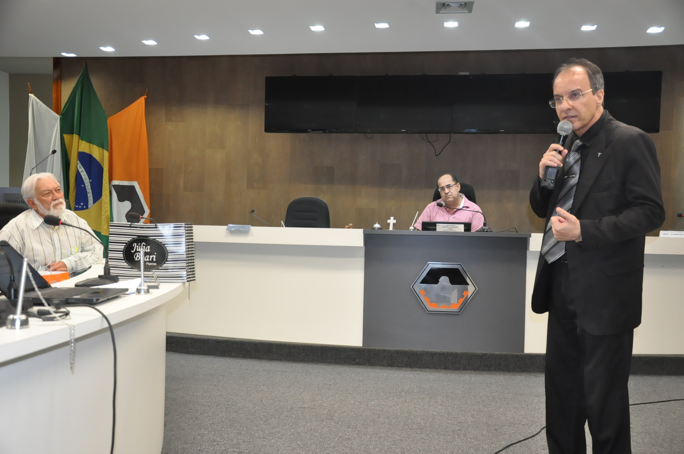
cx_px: 342
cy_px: 227
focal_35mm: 39
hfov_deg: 49.6
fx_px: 740
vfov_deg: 34.1
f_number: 4
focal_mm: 26
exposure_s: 1/160
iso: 2000
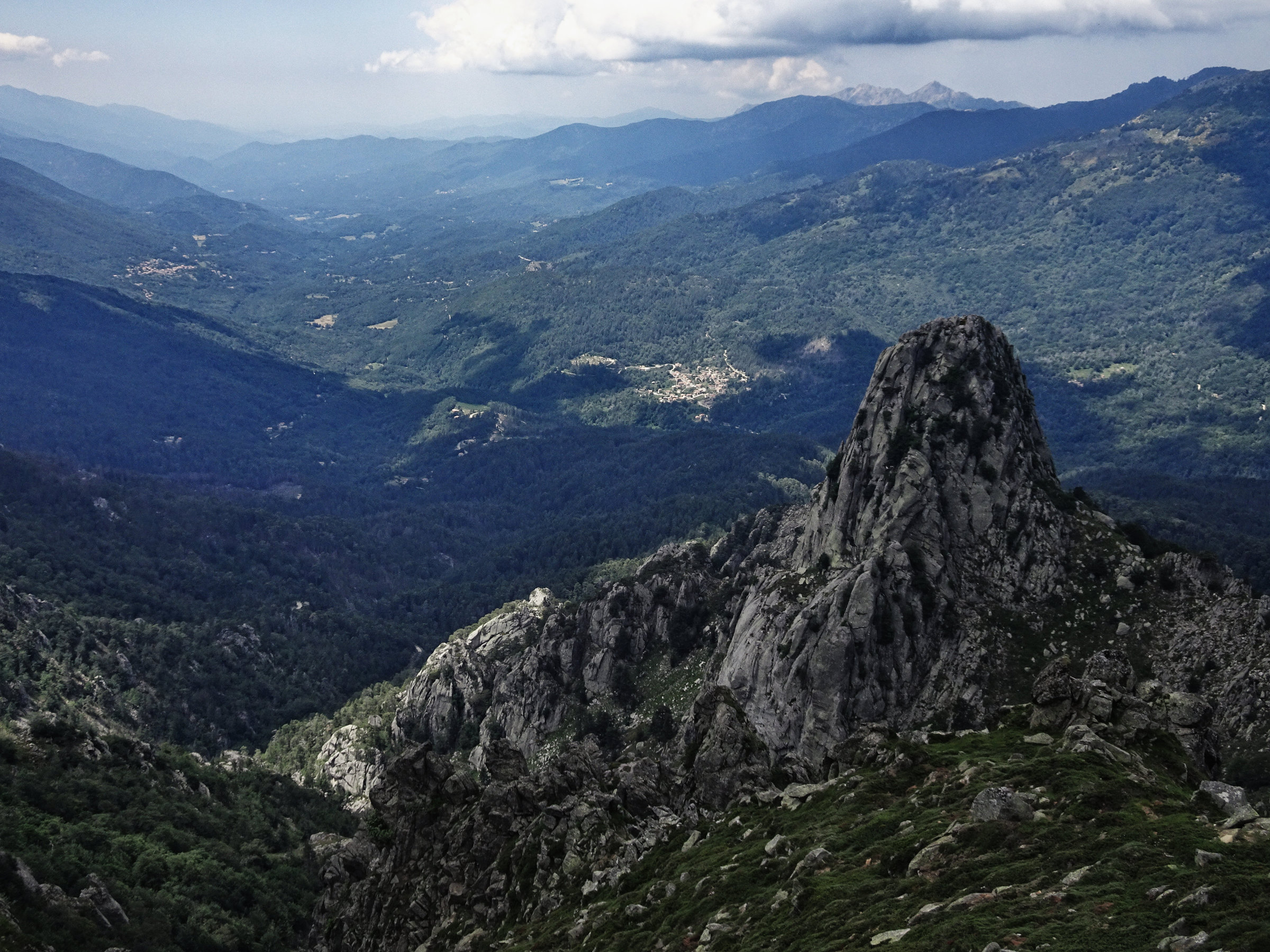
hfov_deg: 51.4
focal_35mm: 36
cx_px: 635
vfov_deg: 39.7
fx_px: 1321
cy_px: 476
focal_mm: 6.2
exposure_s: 1/640
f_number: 4
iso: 80
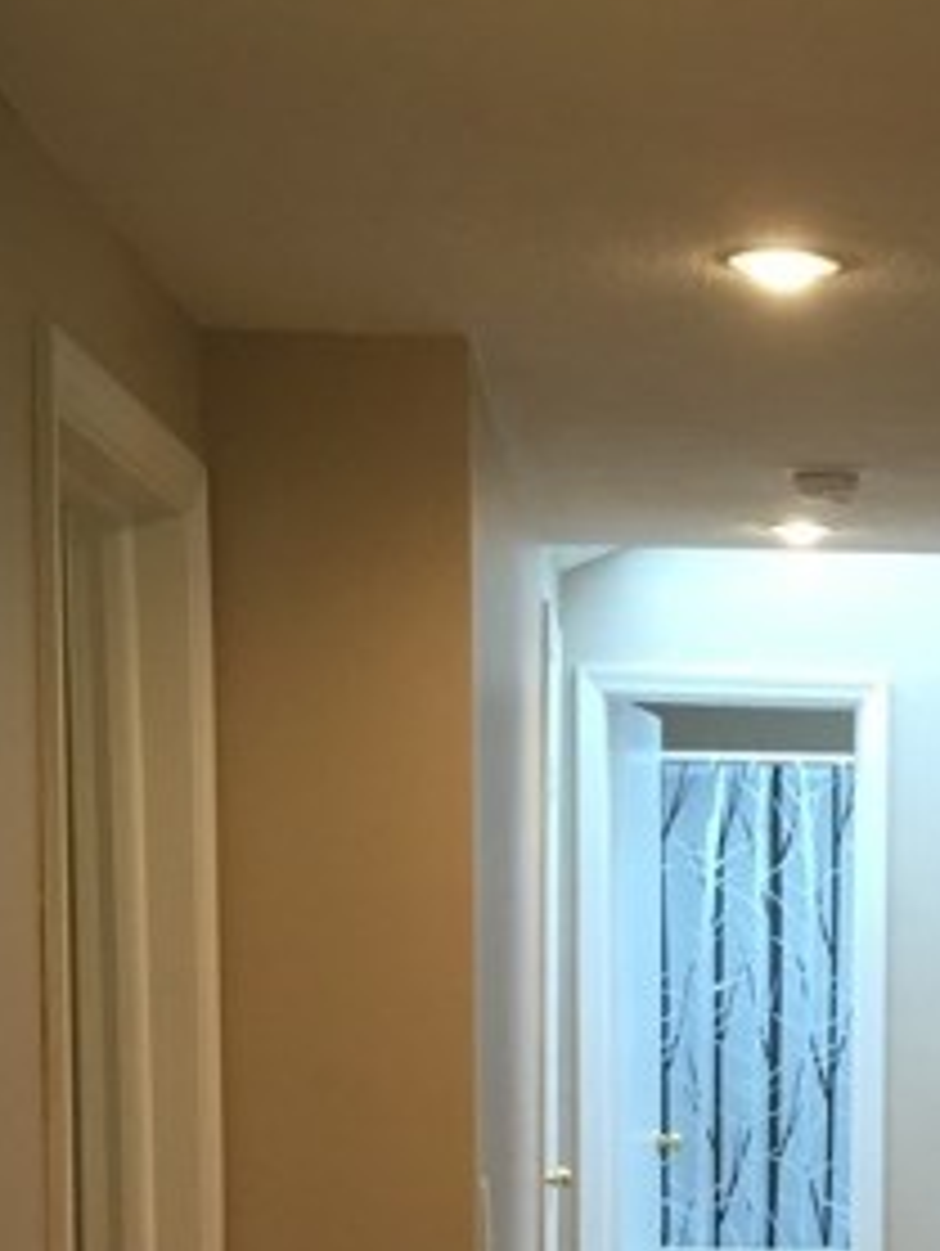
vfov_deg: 23.6
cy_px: 1188
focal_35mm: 80
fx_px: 2892
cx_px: 895
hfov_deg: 18.1
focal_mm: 4.15
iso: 100
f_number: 2.2
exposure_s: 1/30
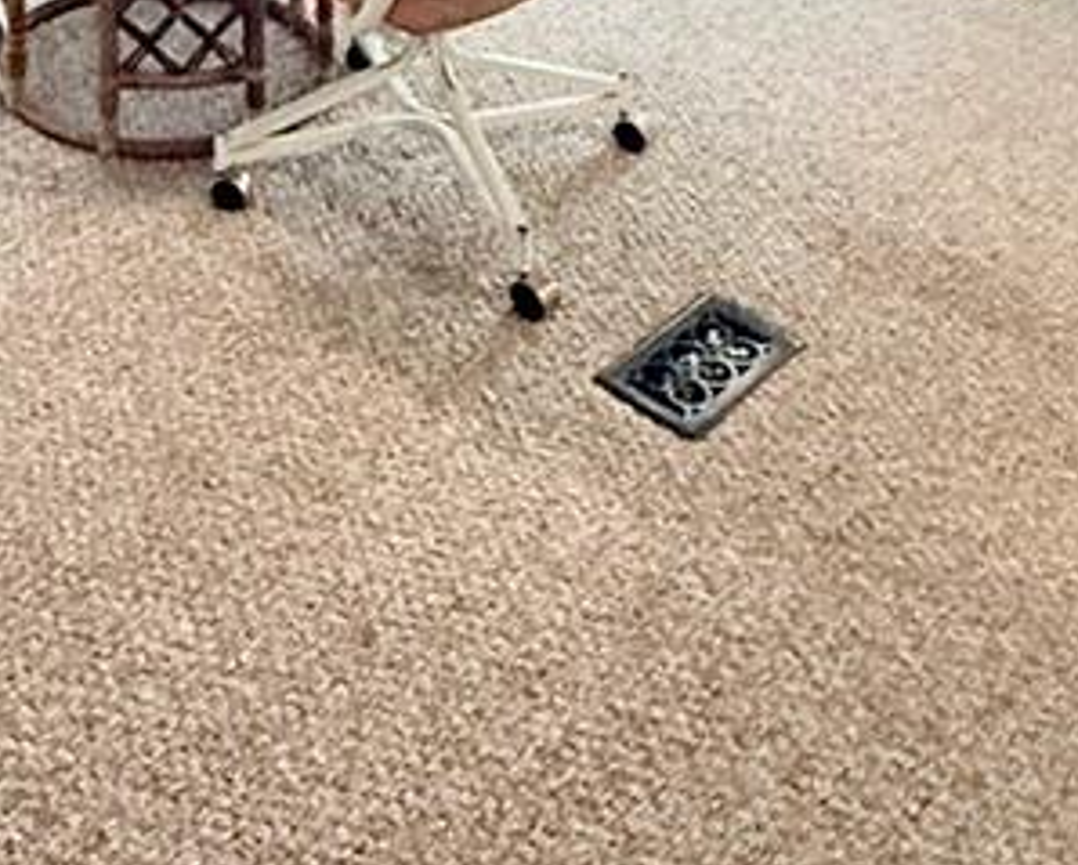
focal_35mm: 55
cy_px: -594
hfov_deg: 32.9
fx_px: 1756
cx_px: 177
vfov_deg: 21.0
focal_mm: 2.22
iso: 500
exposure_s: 1/60
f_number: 2.2
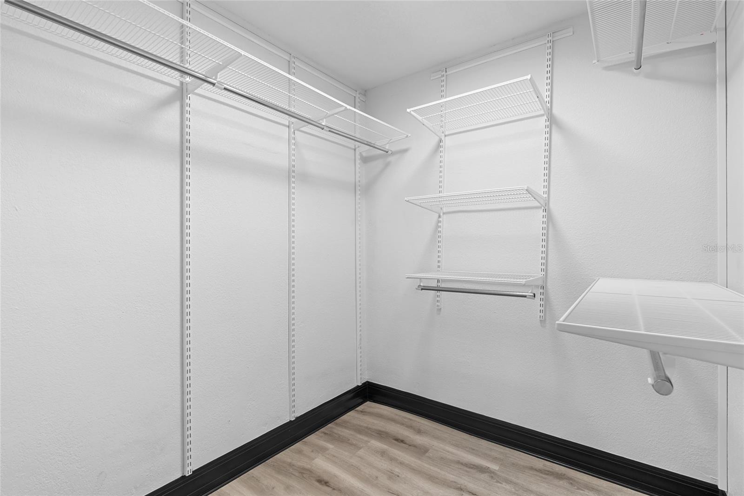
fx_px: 331
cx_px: 372
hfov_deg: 96.7
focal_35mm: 16
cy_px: 248
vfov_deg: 73.7
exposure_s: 1/2.5
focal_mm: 16
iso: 250
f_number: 9
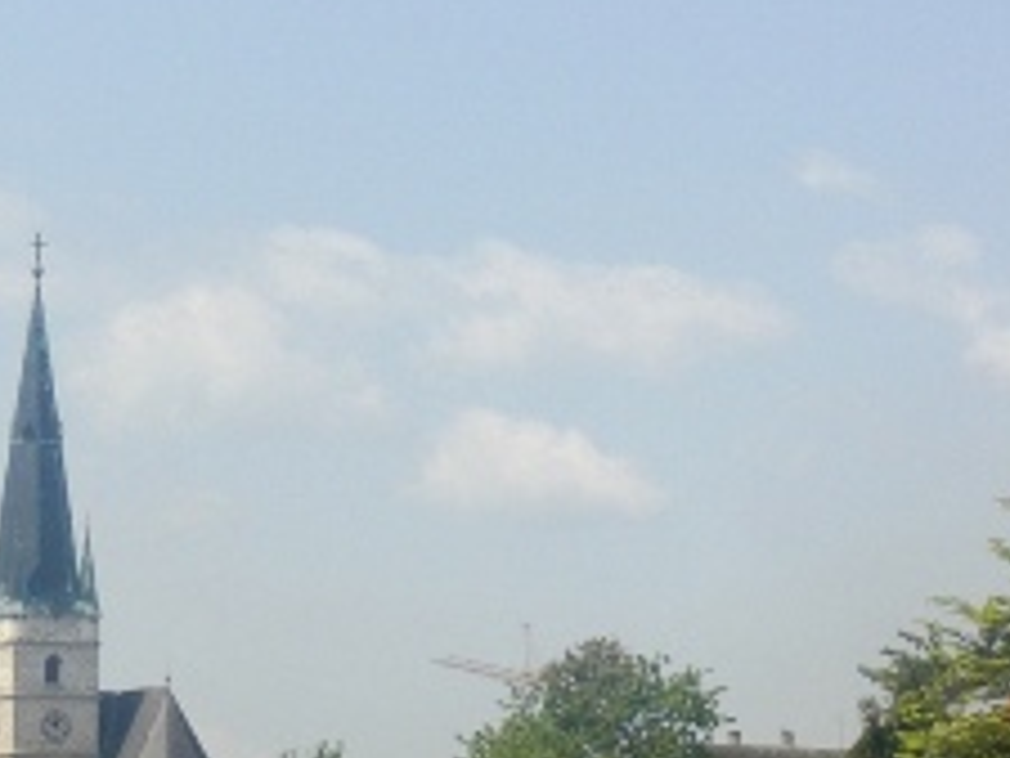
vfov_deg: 6.5
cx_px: 54
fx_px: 6627
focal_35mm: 227
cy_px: 731
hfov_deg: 8.7
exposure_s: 1/500
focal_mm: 18.9
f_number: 5.4
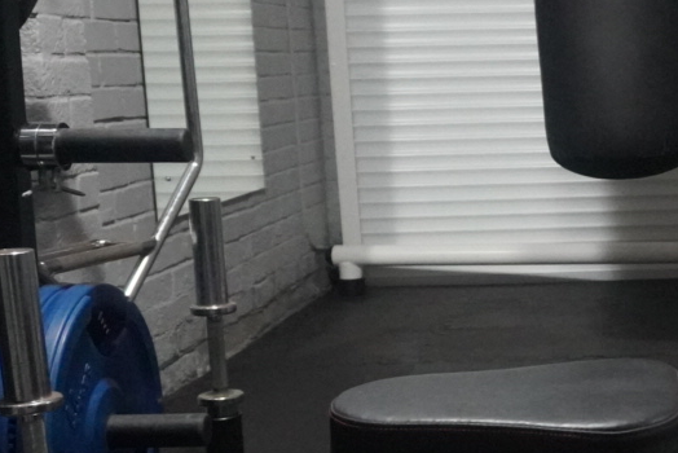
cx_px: 800
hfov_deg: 24.8
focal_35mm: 74
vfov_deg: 18.4
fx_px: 1394
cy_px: 290
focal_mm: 16
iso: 6400
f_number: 3.5
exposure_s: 1/50
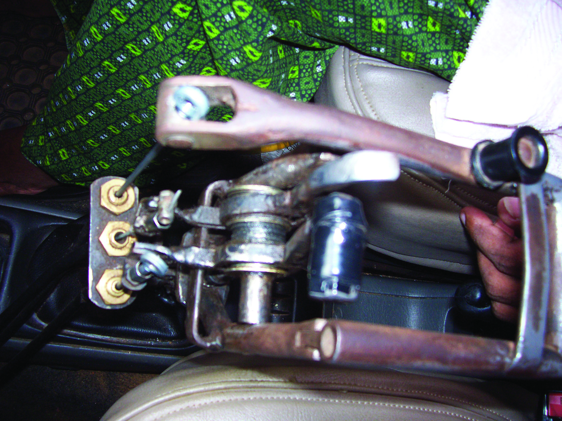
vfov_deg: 41.8
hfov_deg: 54.0
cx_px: 281
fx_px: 552
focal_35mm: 34
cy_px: 210
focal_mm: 5.6
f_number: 2.7
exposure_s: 1/112
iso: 140
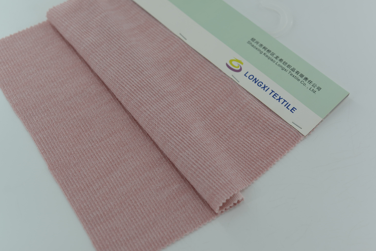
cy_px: 126
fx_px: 533
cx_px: 186
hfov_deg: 38.9
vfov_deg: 26.5
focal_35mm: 51
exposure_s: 1/320
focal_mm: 50
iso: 100
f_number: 3.5
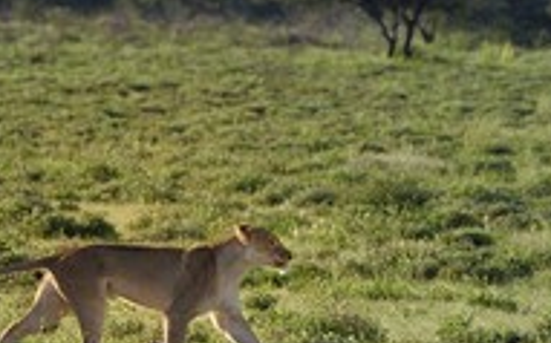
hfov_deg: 3.4
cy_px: 170
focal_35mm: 627
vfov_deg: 2.1
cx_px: 17
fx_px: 9407
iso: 400
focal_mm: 280
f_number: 8
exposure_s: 1/800
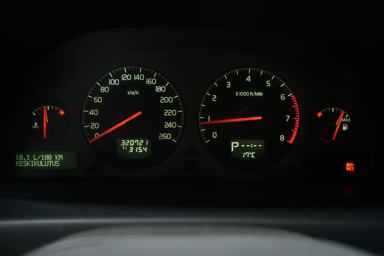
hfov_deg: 63.7
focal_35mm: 29
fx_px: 309
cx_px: 192
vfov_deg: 45.0
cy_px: 128
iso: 800
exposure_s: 1/20
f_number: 4.5
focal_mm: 29
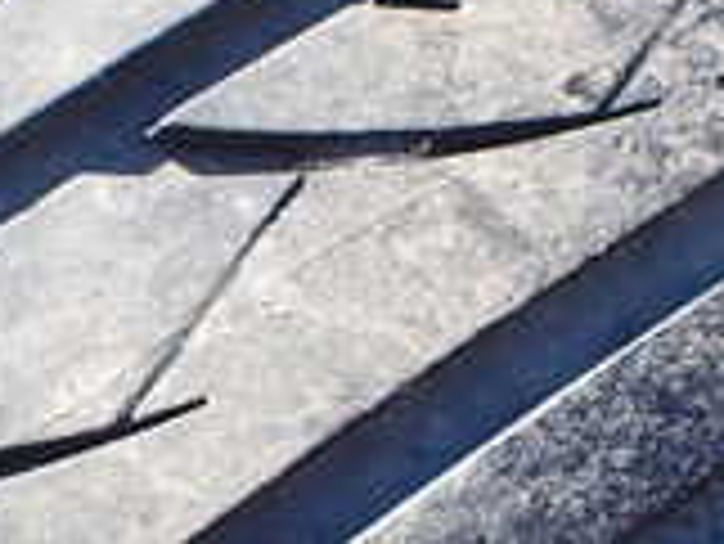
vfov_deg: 13.2
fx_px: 2344
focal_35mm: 112
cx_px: 387
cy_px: 409
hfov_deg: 17.6
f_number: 3.2
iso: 100
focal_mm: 5.4
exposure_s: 1/200
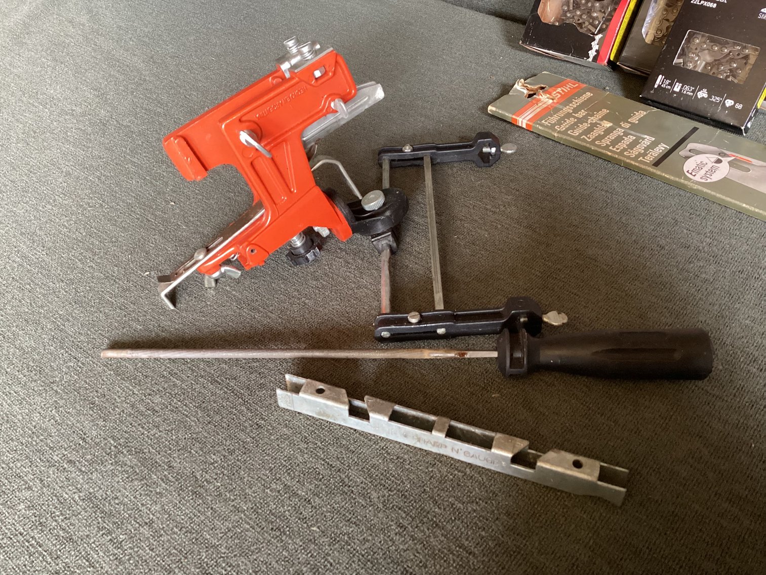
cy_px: 288
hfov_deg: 58.3
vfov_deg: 45.4
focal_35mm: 31
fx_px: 686
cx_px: 383
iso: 320
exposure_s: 1/60
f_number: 2.4
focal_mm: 3.3
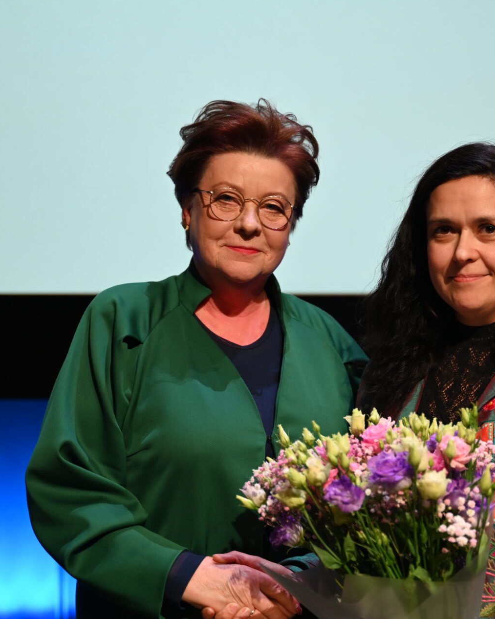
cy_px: 310
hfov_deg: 20.5
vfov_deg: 25.7
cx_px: 373
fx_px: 1356
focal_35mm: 74
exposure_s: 1/125
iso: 720
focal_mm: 52
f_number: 2.8
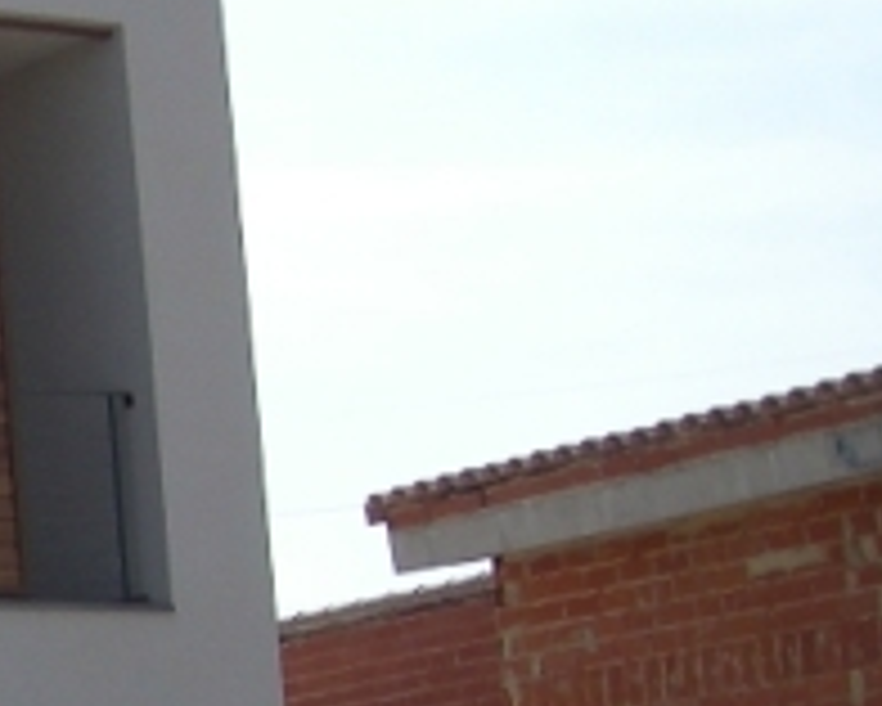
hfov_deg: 10.9
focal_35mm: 157
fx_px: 4100
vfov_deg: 9.8
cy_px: 744
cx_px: -1040
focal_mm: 5.7
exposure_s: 1/264
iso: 50
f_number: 5.7
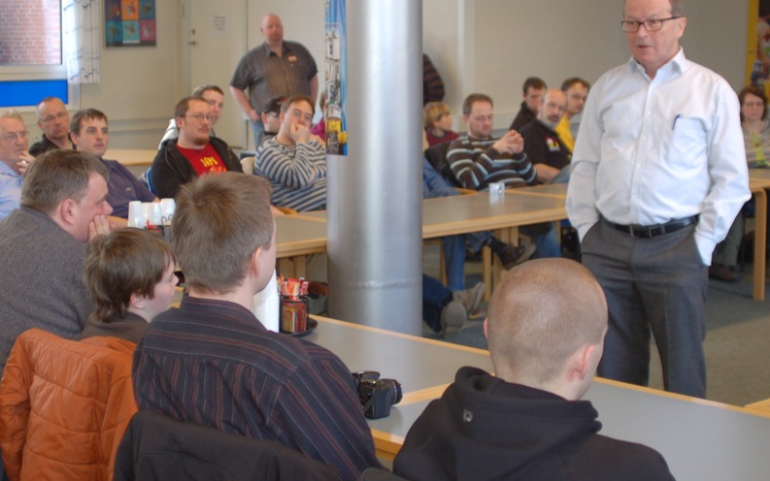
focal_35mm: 69
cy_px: 191
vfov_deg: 18.9
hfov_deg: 29.8
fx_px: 1448
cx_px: 419
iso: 400
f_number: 2.8
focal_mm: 28
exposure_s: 1/80
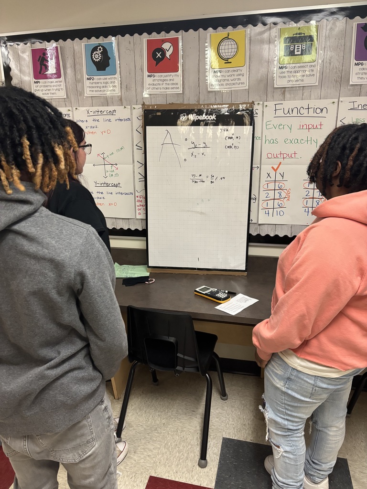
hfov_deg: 53.1
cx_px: 184
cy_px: 244
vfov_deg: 67.3
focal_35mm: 26
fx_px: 368
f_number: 1.6
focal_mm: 5.96
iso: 400
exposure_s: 1/60
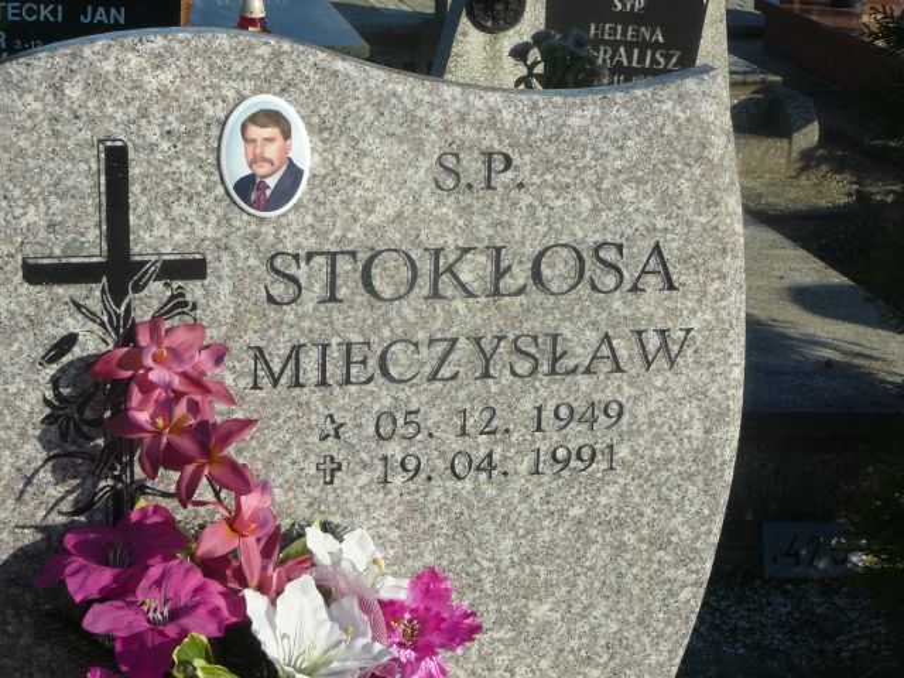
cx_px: 452
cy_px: 339
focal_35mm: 71
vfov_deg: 20.7
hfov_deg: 27.4
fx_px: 1854
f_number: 6.3
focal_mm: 10.5
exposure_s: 1/400
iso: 80
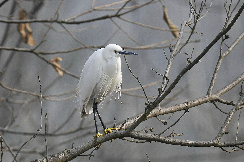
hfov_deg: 2.3
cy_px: 81
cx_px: 122
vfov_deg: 1.5
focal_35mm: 900
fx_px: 6092
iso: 320
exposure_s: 1/1250
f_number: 7.1
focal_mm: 600
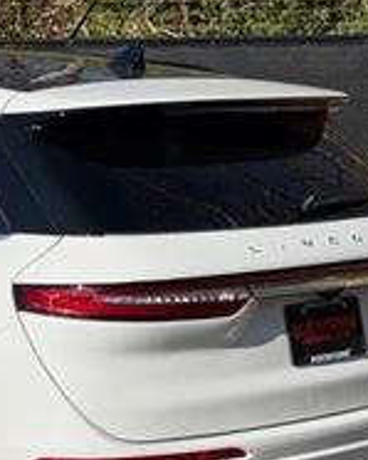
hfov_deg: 11.8
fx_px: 1728
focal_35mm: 127
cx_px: -101
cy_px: 336
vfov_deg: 15.1
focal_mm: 6.76
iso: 64
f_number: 1.78
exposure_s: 1/11364
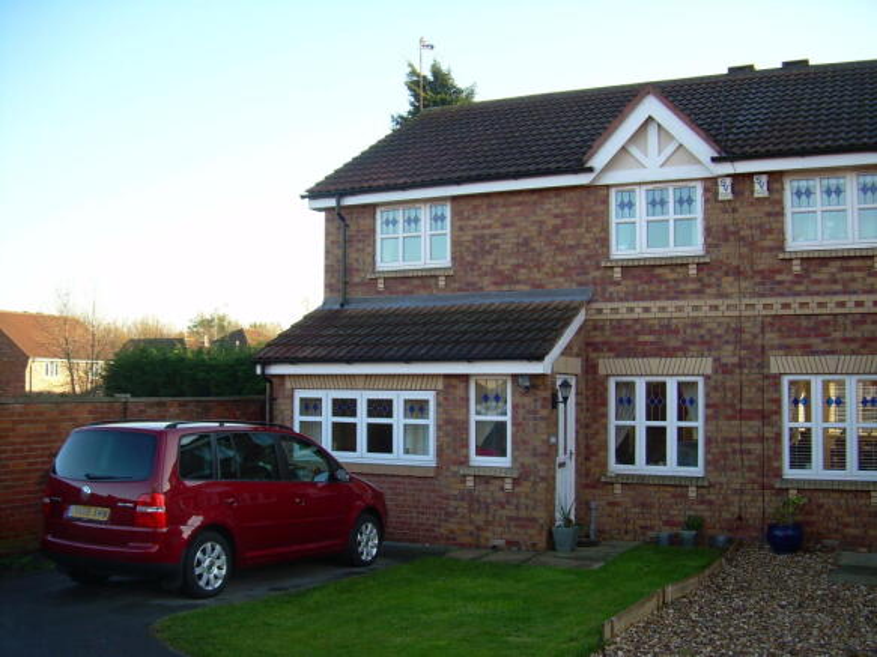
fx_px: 963
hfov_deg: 49.0
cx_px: 438
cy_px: 328
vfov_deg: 37.7
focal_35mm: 38
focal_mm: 6.3
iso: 50
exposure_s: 1/162
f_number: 2.8
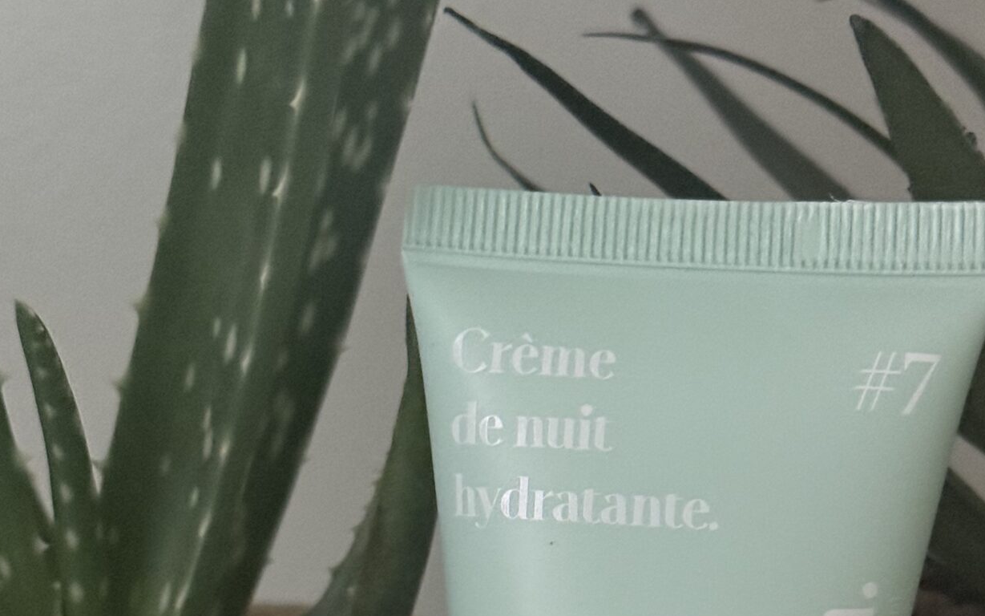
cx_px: 583
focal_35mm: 106
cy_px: 833
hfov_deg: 19.6
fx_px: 2845
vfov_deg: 11.9
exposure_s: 1/25
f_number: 1.78
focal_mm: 6.76
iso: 400
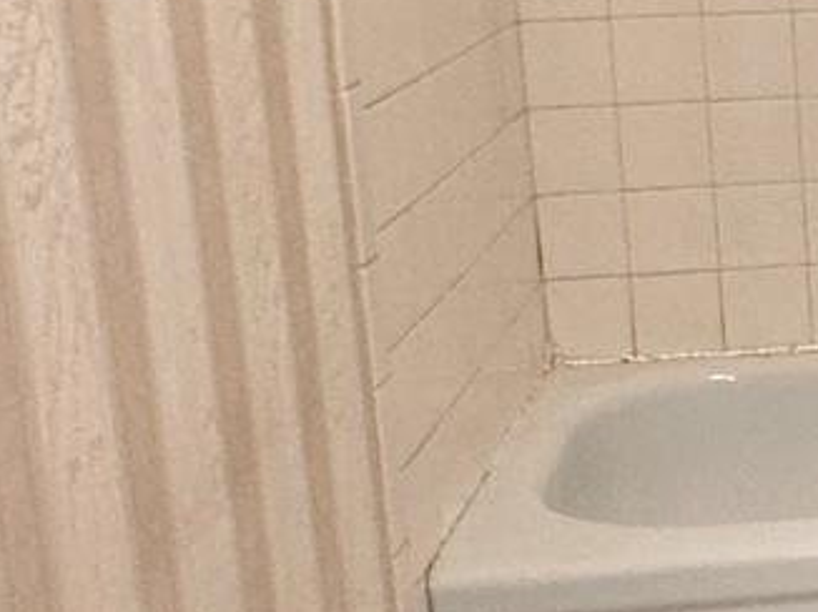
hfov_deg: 18.5
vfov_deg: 16.7
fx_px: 2078
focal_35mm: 88
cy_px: 163
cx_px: 1380
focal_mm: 2.22
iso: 200
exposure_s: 1/120
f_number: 2.2
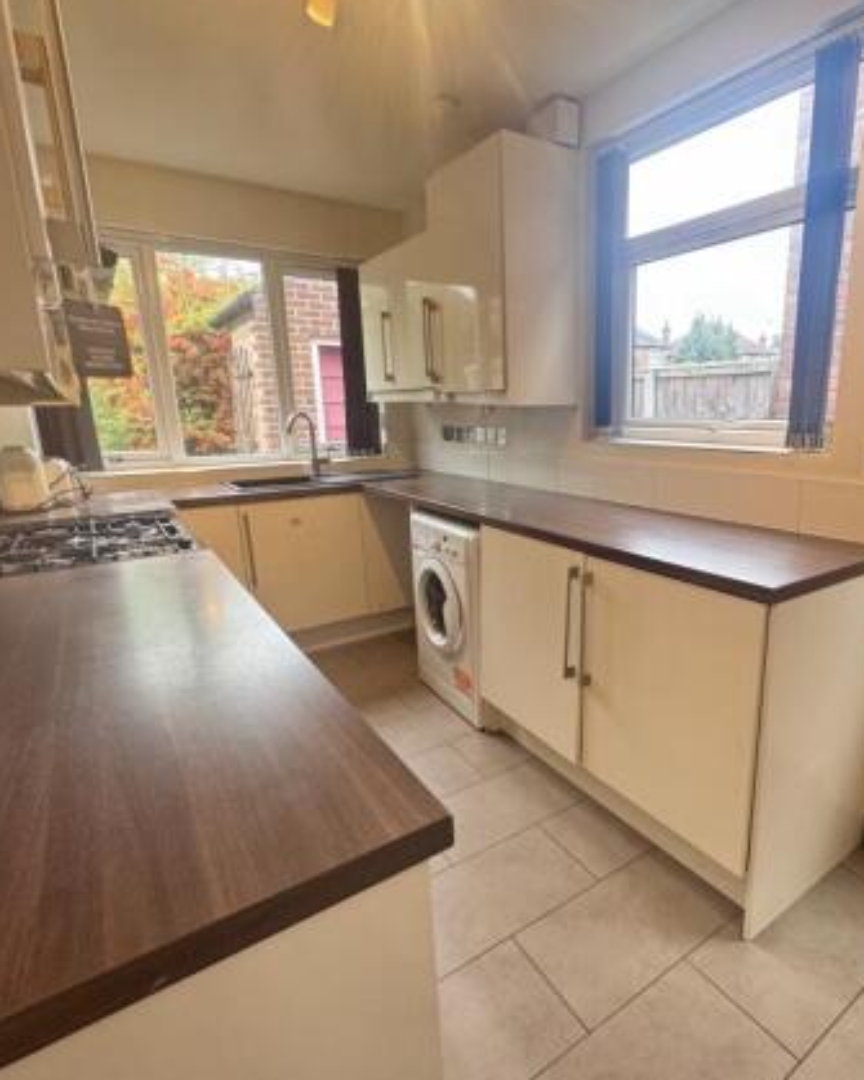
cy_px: 548
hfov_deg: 69.8
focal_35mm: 19
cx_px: 535
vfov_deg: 83.3
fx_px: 608
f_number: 2.2
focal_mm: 2.22
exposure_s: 1/50
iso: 160
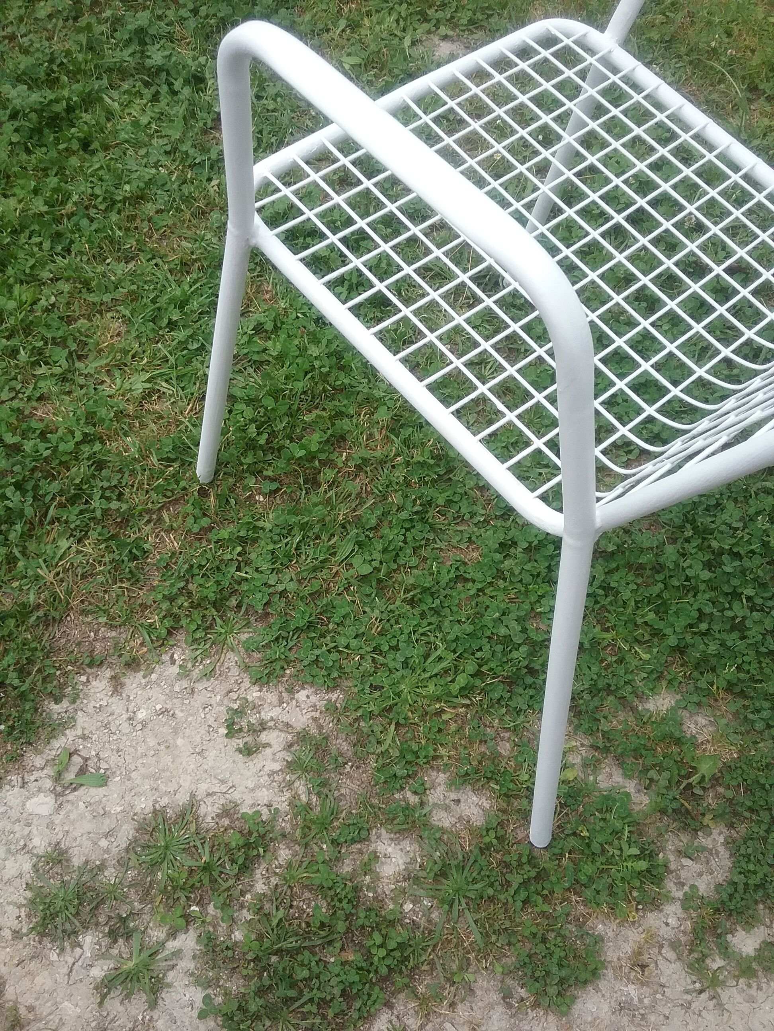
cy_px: 516
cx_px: 387
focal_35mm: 31
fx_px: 924
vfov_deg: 58.4
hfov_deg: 45.4
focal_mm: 3.3
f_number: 2.2
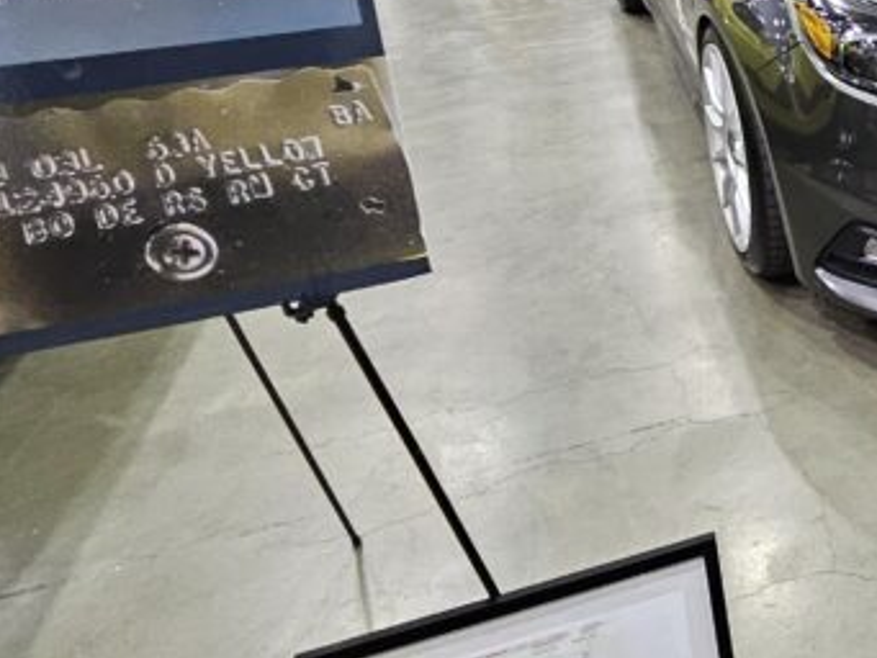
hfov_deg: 37.6
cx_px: 1021
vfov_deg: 35.0
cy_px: 85
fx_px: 988
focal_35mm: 39
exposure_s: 1/40
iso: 320
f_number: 2.2
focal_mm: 1.7
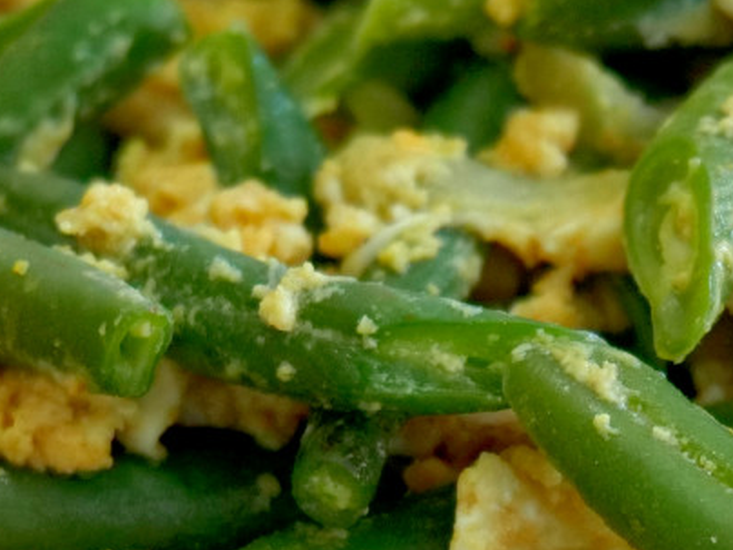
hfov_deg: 7.2
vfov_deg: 5.4
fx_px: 5802
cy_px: 456
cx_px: 584
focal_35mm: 274
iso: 3200
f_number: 5.6
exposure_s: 1/80
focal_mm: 60
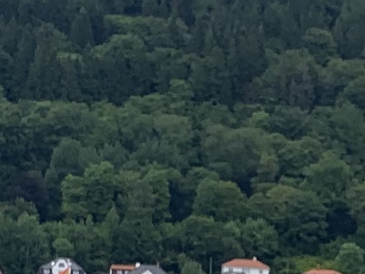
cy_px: 605
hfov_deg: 9.6
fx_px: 2150
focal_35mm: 204
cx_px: 413
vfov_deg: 7.0
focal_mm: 4.25
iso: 25
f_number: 1.8
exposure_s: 1/594
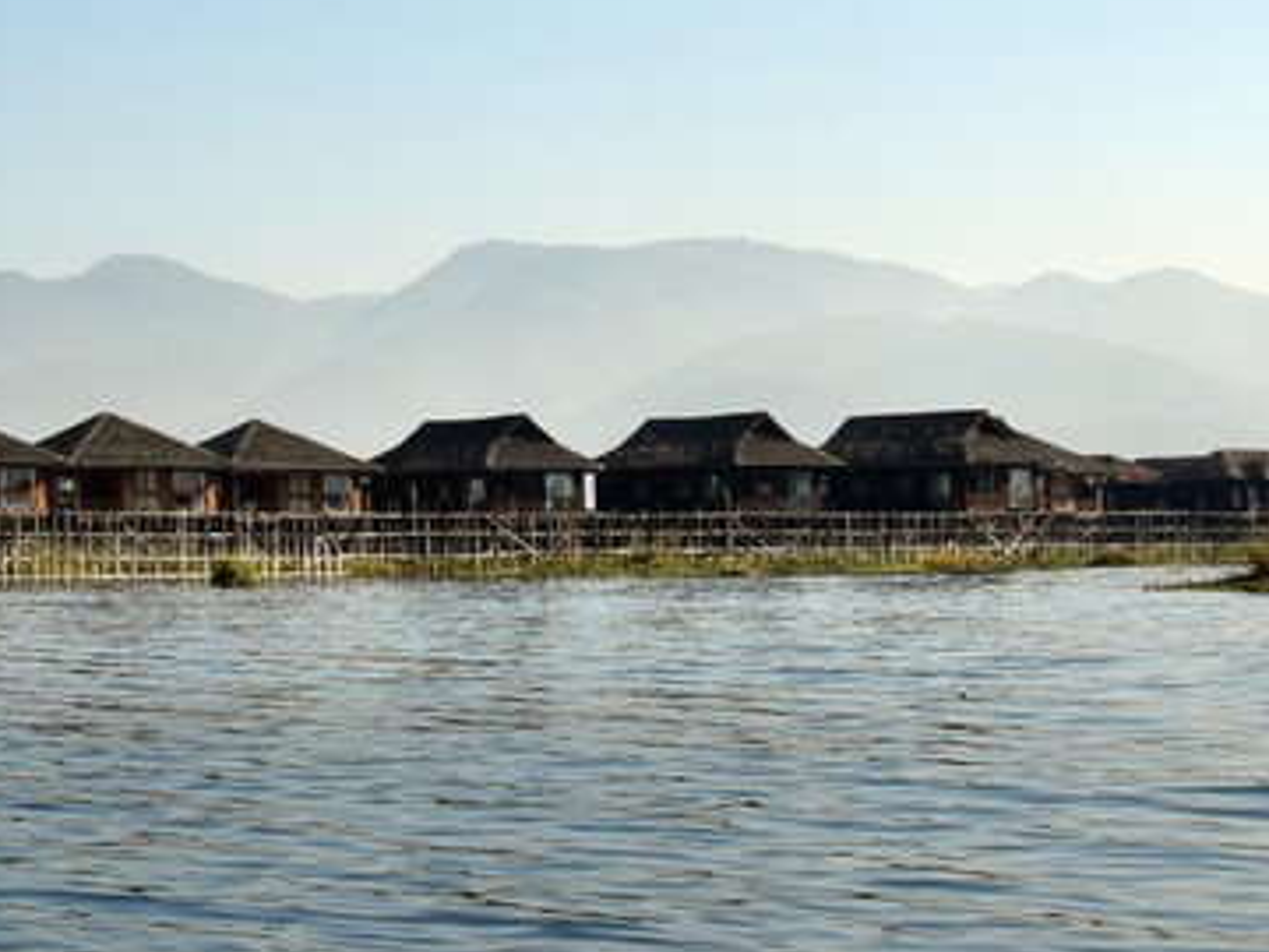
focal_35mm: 81
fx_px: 2969
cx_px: -352
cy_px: 448
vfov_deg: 18.2
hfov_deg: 21.9
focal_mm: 18
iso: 200
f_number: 10
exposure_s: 1/400
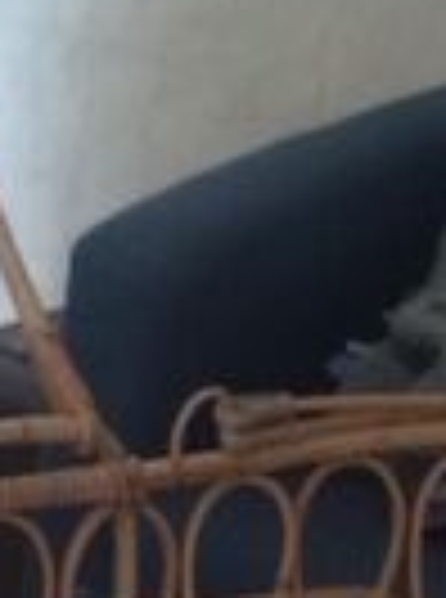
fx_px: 2417
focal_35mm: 140
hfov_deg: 10.5
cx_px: 95
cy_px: 872
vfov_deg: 13.4
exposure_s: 1/8
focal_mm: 4.15
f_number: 2.2
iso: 125
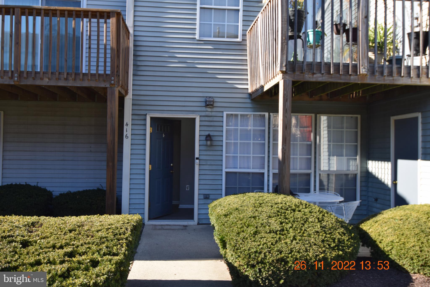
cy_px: 144
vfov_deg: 40.0
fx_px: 394
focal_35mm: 33
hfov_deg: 57.2
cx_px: 215
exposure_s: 1/160
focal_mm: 22
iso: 200
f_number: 6.3
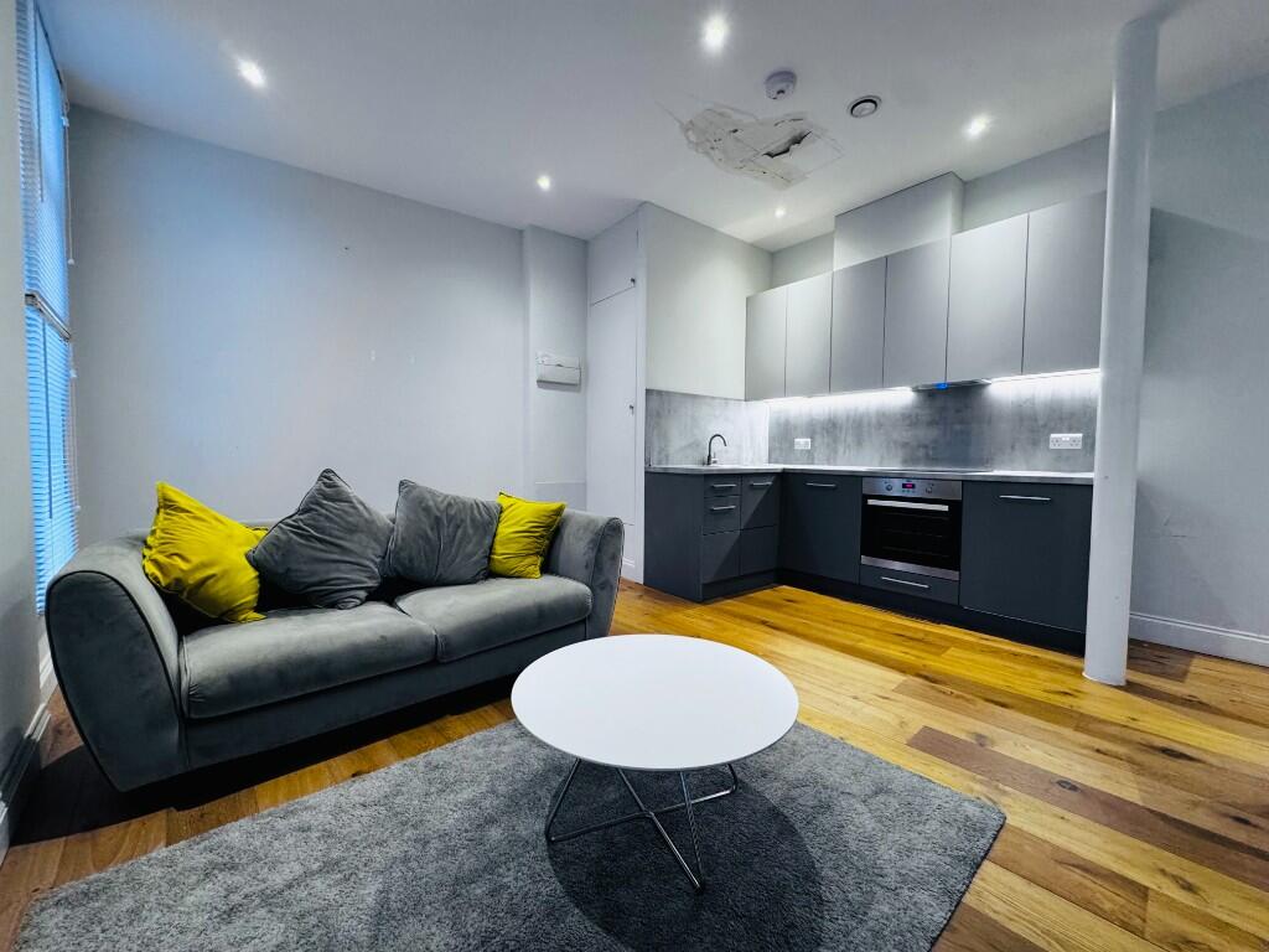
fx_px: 513
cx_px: 634
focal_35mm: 14
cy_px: 476
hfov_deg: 102.1
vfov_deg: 85.7
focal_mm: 2.22
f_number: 2.2
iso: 320
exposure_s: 1/50
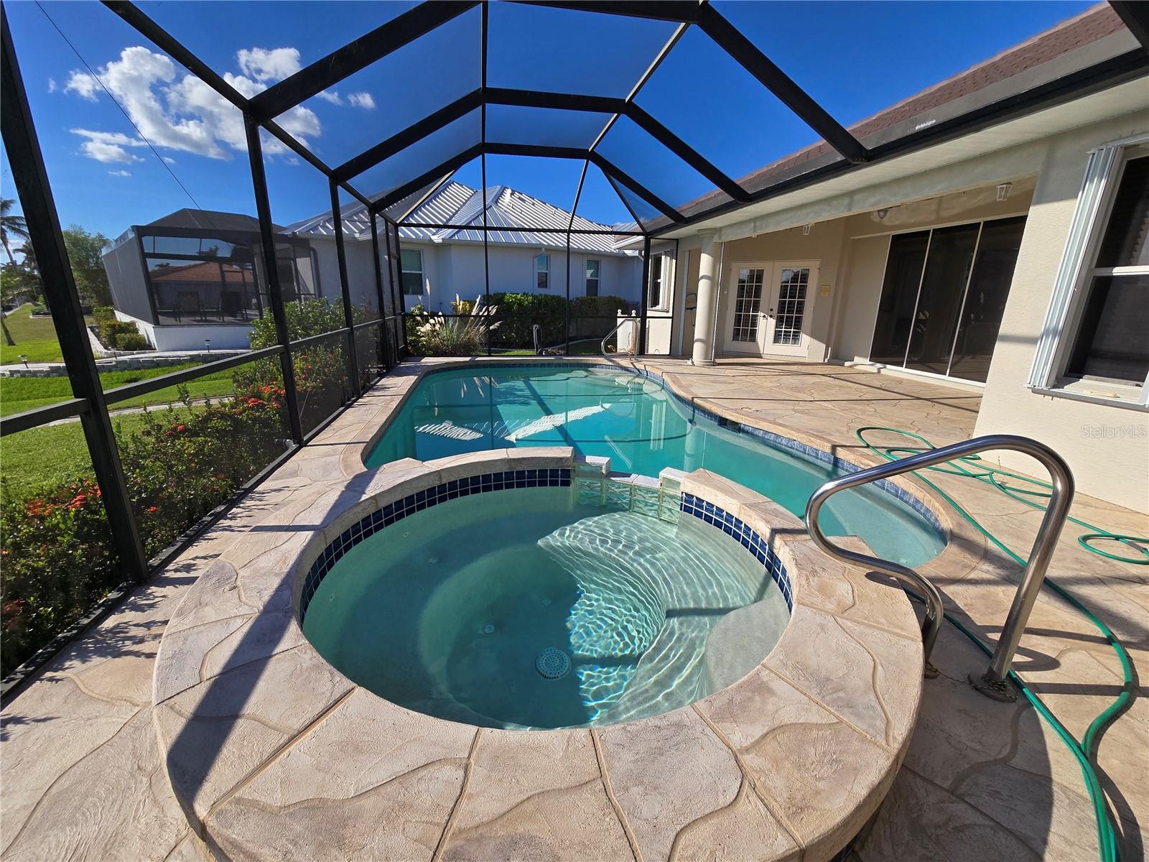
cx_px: 574
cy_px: 431
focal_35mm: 13
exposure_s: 1/1509
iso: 50
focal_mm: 2.2
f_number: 2.2
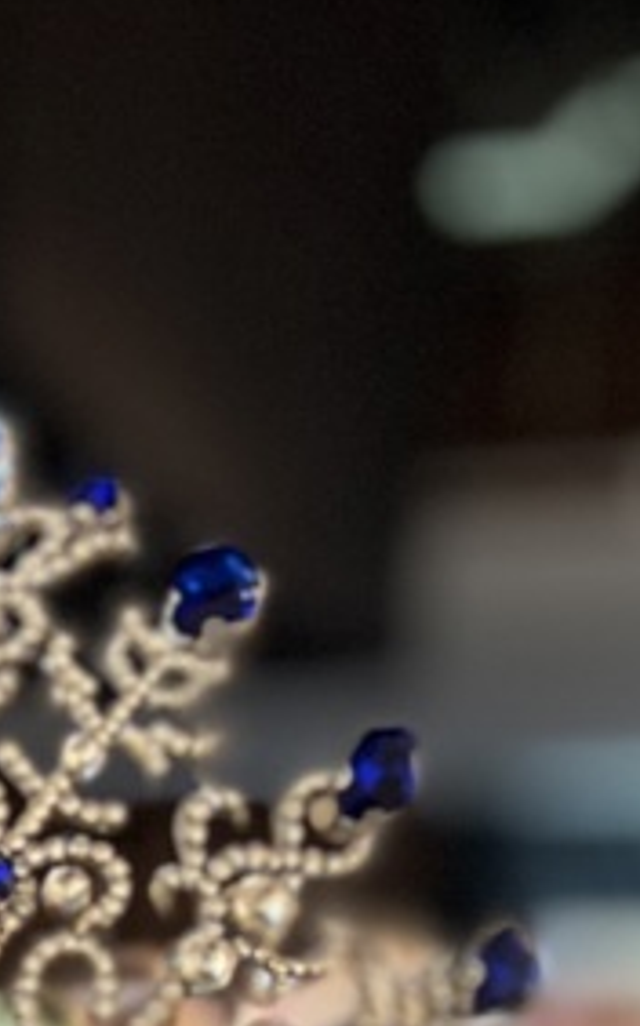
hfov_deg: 13.9
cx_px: -222
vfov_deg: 19.8
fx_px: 2514
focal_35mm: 90
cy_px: 1555
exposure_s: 1/50
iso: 250
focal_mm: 5.7
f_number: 1.5
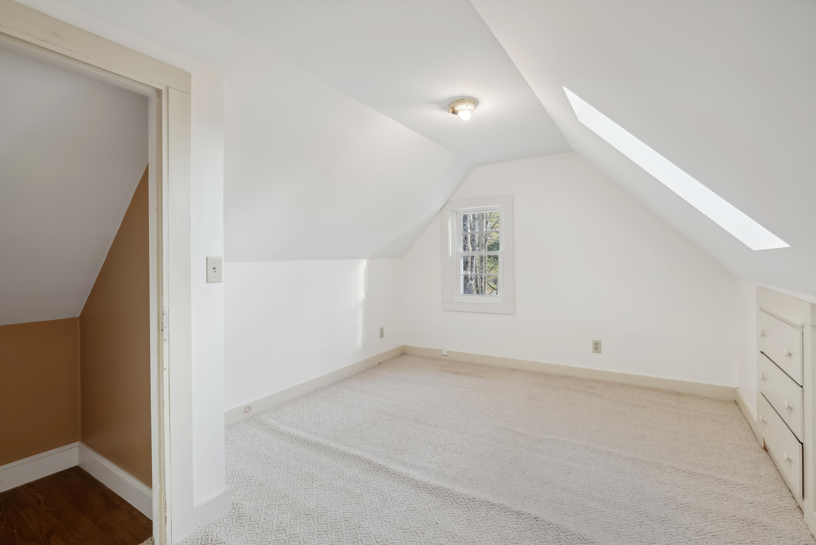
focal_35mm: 16
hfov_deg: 96.7
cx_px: 408
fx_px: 363
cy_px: 272
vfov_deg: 73.8
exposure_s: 1/30
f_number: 7.1
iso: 320
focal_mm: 16
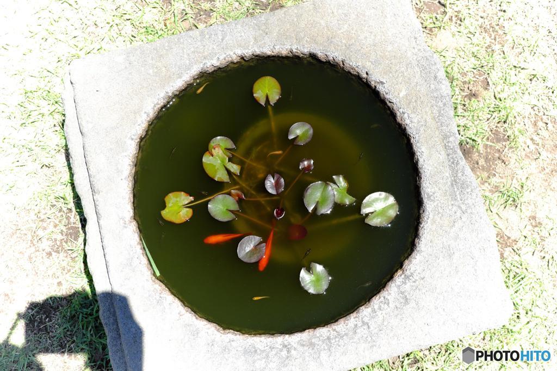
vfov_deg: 33.4
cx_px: 278
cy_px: 186
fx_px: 619
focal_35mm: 40
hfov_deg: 48.5
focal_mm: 26.5
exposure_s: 1/2900
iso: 200
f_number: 3.2
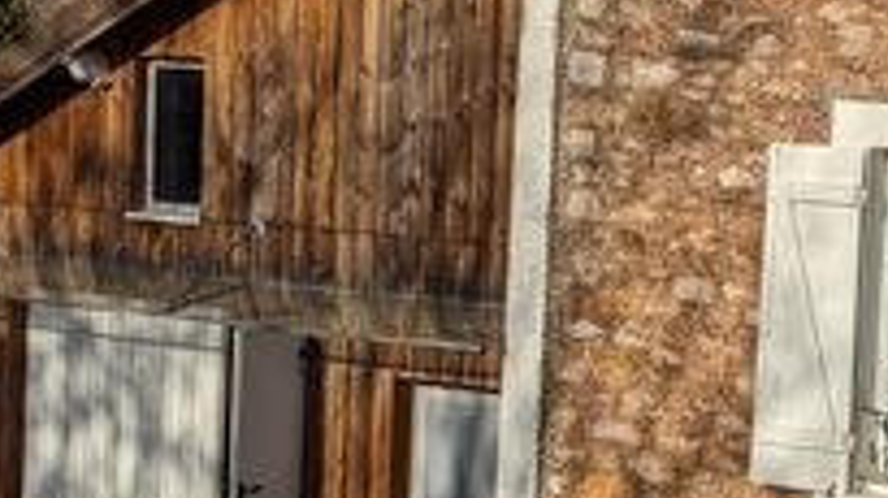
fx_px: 2024
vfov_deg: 14.0
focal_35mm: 86
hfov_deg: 22.9
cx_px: 1035
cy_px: 290
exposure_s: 1/11765
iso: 63
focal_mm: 4.38
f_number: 1.73
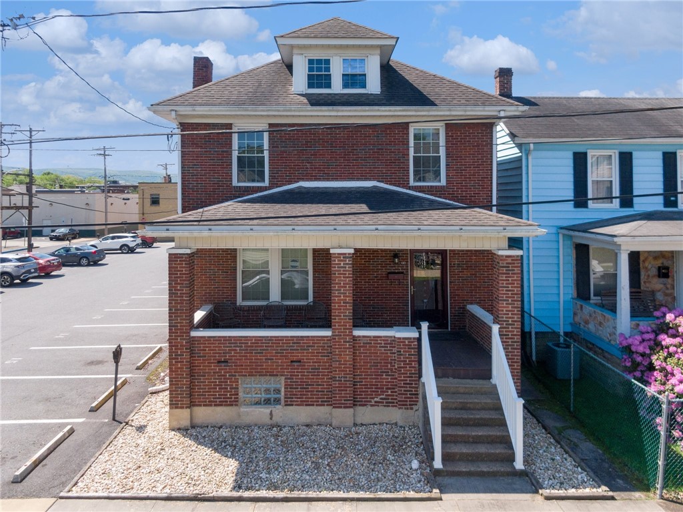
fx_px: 473
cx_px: 342
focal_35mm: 24
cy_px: 256
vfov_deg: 56.8
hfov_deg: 71.6
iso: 100
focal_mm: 4.39
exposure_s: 1/1250
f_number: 2.8
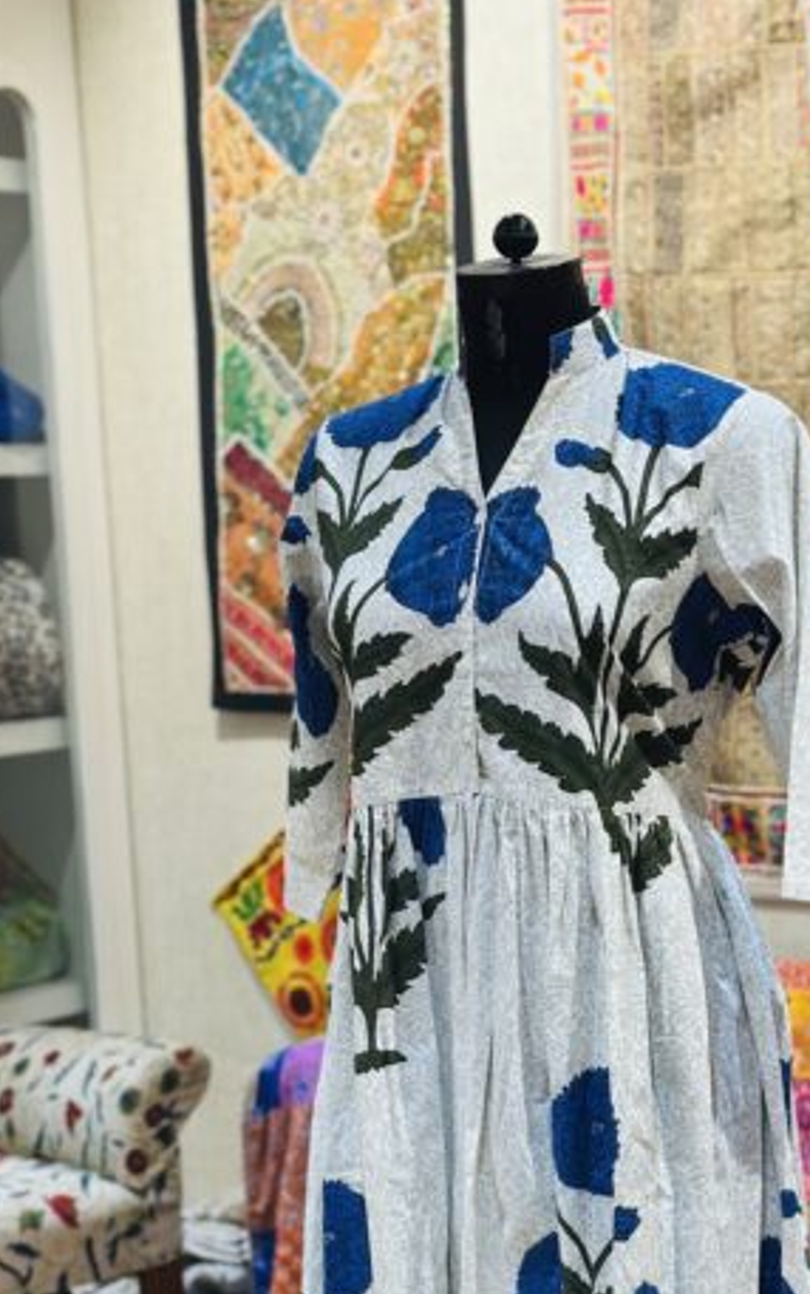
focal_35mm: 89
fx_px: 3141
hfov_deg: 14.7
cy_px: 946
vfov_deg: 23.1
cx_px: 558
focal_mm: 6.86
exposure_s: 1/95
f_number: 1.78
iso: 100
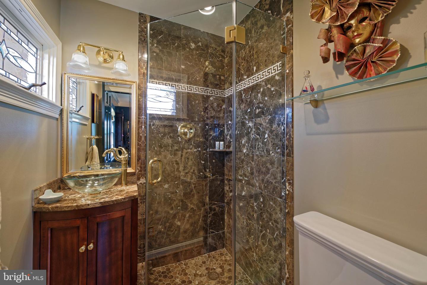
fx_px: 166
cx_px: 214
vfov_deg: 81.2
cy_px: 142
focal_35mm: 14
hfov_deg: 104.3
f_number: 8
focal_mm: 14
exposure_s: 1/2
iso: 320
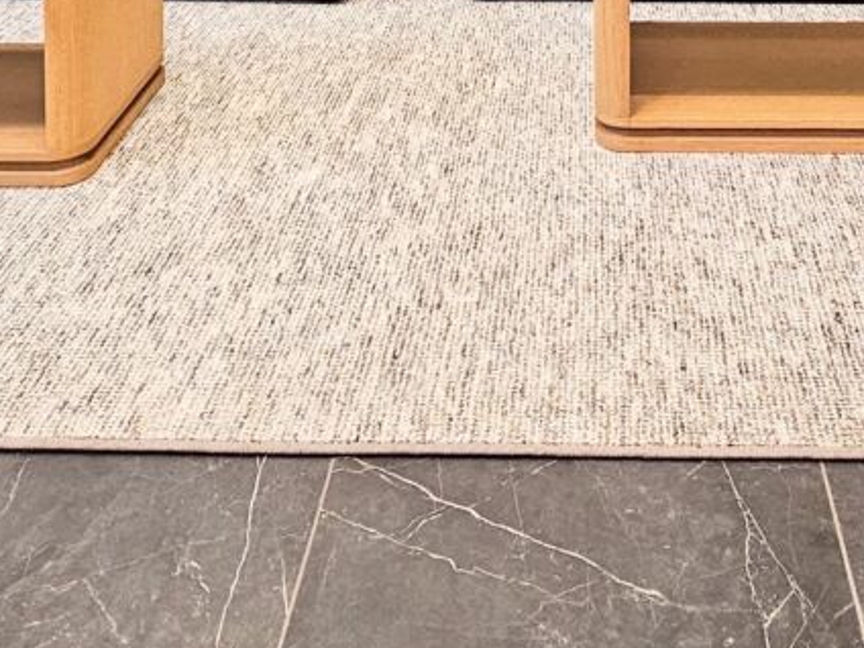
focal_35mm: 49
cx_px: 573
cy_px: -387
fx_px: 1223
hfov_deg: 38.5
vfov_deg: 22.7
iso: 320
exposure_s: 1/60
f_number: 2.2
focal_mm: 2.2
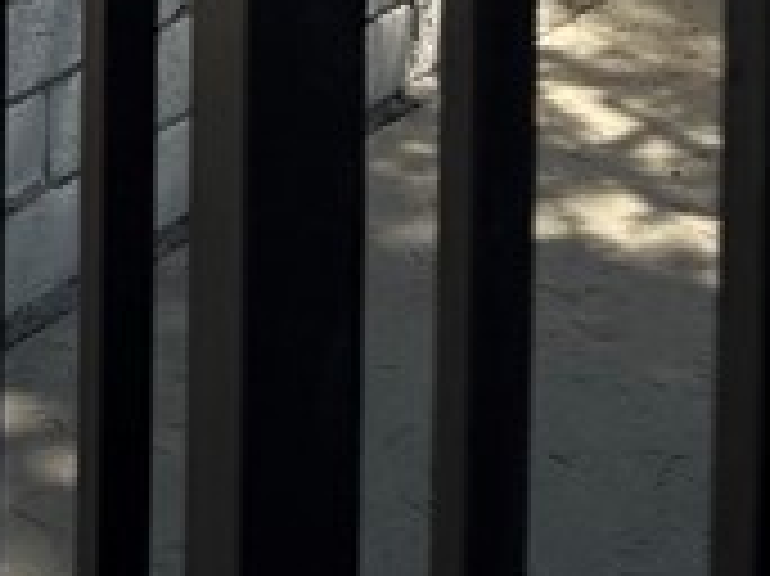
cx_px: 45
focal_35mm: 144
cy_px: -914
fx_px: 3201
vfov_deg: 9.0
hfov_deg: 13.6
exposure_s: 1/4016
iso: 80
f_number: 1.78
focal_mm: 6.86
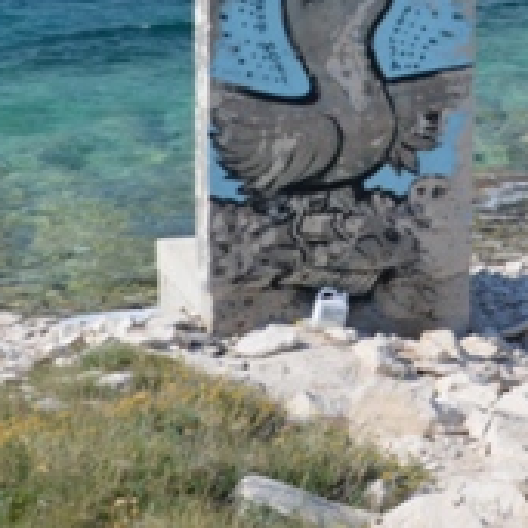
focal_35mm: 107
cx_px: 349
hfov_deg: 16.2
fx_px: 1846
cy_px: -228
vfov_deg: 15.2
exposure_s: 1/250
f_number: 8
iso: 160
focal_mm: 18
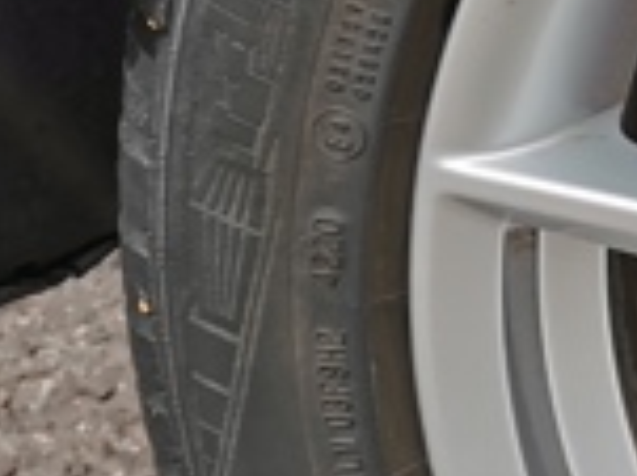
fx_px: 2629
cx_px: 1190
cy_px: 152
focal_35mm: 143
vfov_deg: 10.3
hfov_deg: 12.5
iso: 50
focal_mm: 5.58
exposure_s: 1/767
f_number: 1.8
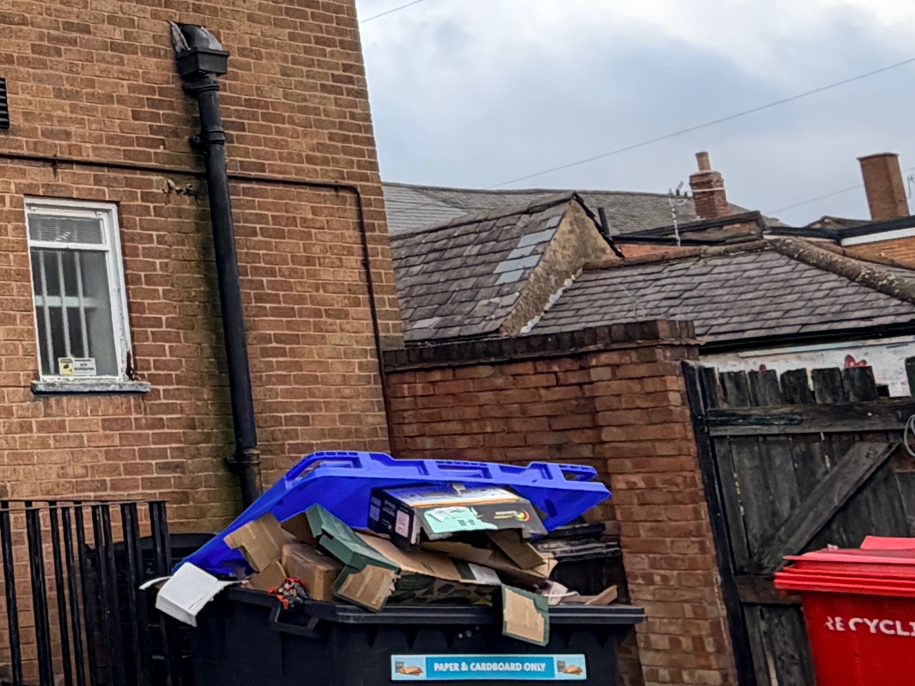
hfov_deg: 27.6
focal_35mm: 54
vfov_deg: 26.8
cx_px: -362
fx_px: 1427
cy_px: 218
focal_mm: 2.22
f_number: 2.2
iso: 40
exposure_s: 1/709
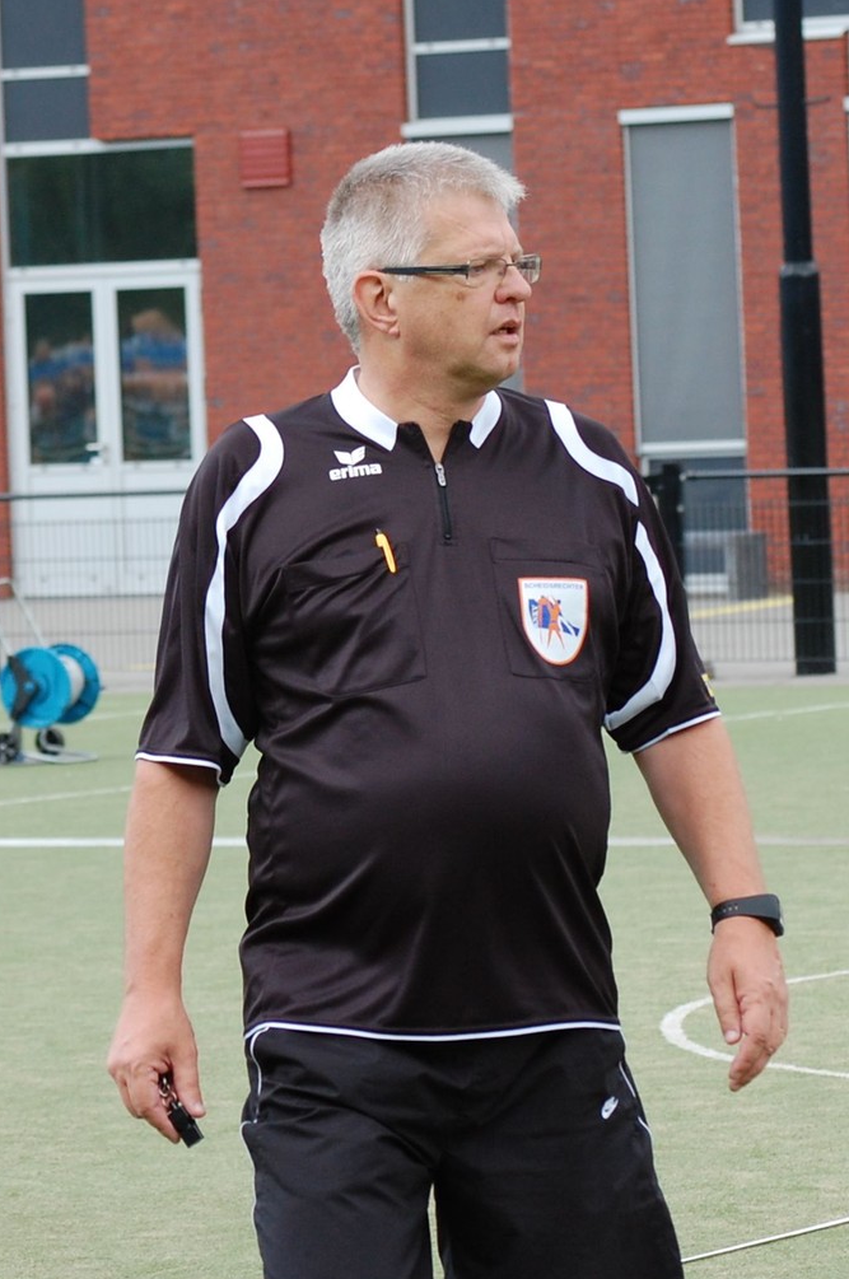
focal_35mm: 107
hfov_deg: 12.8
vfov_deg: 19.1
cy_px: 639
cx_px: 426
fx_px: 3797
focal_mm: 70
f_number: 5.6
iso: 400
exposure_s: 1/500
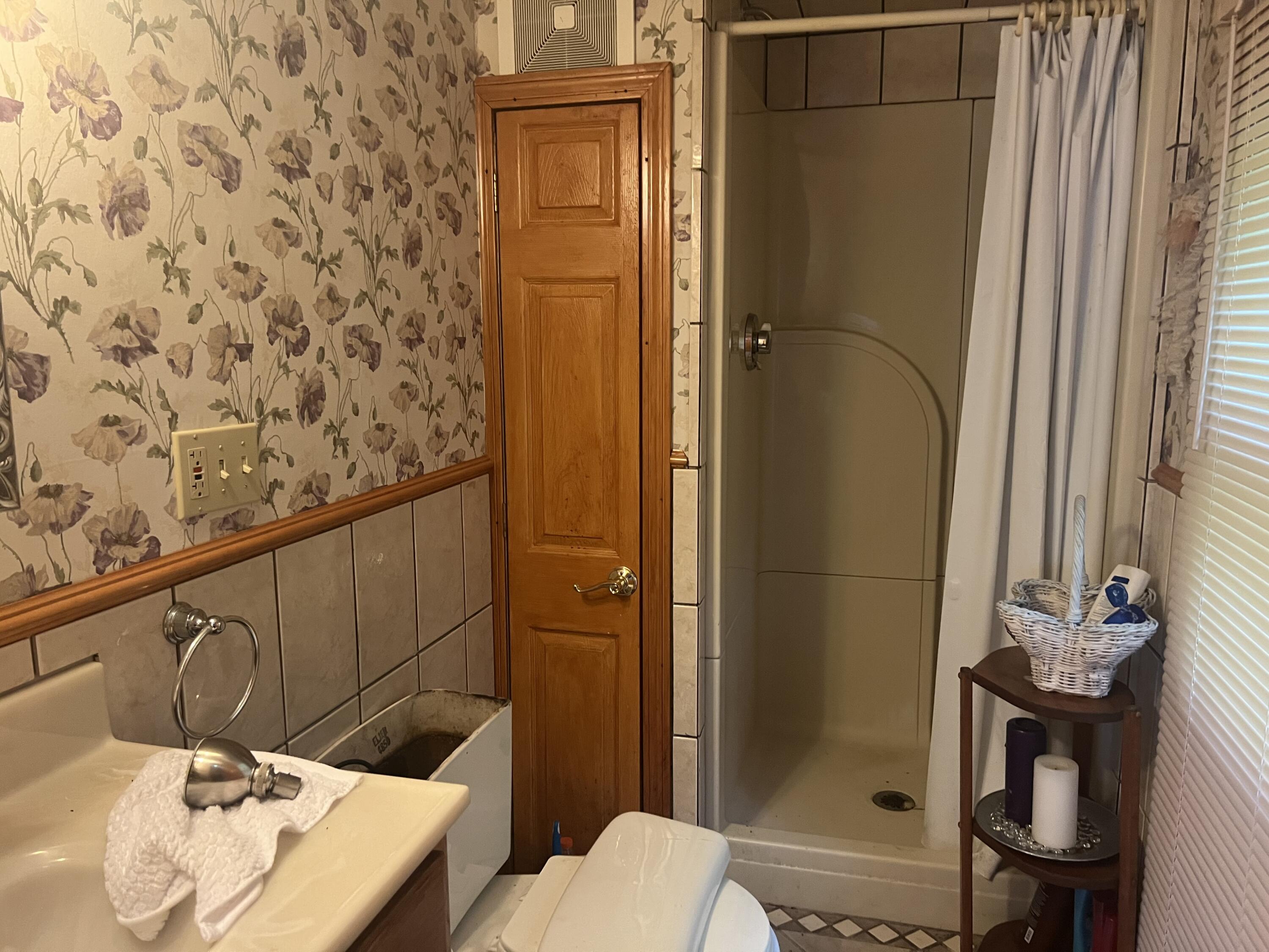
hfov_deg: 67.3
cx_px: 634
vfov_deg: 53.1
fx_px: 953
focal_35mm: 26
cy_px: 476
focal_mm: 5.7
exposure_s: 1/40
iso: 400
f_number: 1.5
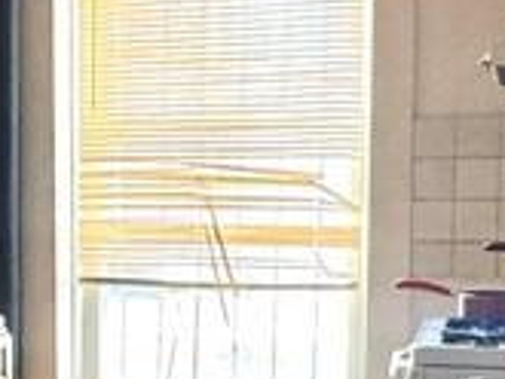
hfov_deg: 21.7
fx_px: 1270
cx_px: 9
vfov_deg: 16.9
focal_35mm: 87
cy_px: 303
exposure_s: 1/99
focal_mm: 2.22
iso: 250
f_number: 2.2
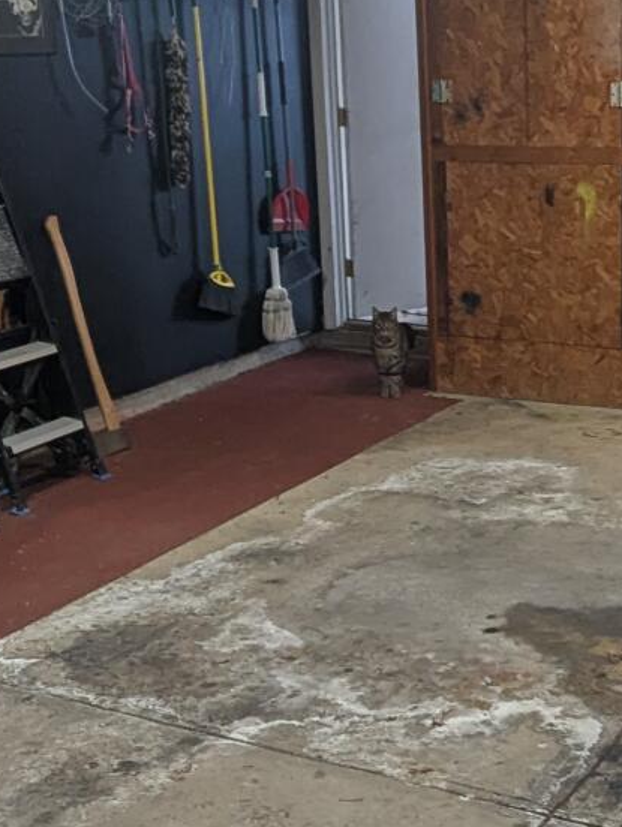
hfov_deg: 24.9
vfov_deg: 33.2
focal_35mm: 58
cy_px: 434
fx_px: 1387
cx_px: 483
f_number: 2.2
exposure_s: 1/40
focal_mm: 2.35
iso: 215
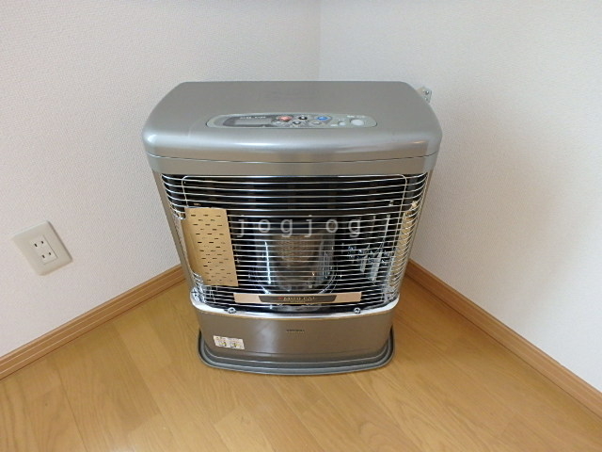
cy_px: 226
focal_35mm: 21
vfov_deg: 63.4
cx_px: 301
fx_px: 365
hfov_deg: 79.0
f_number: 3.5
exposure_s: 1/30
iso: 640
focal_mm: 3.7
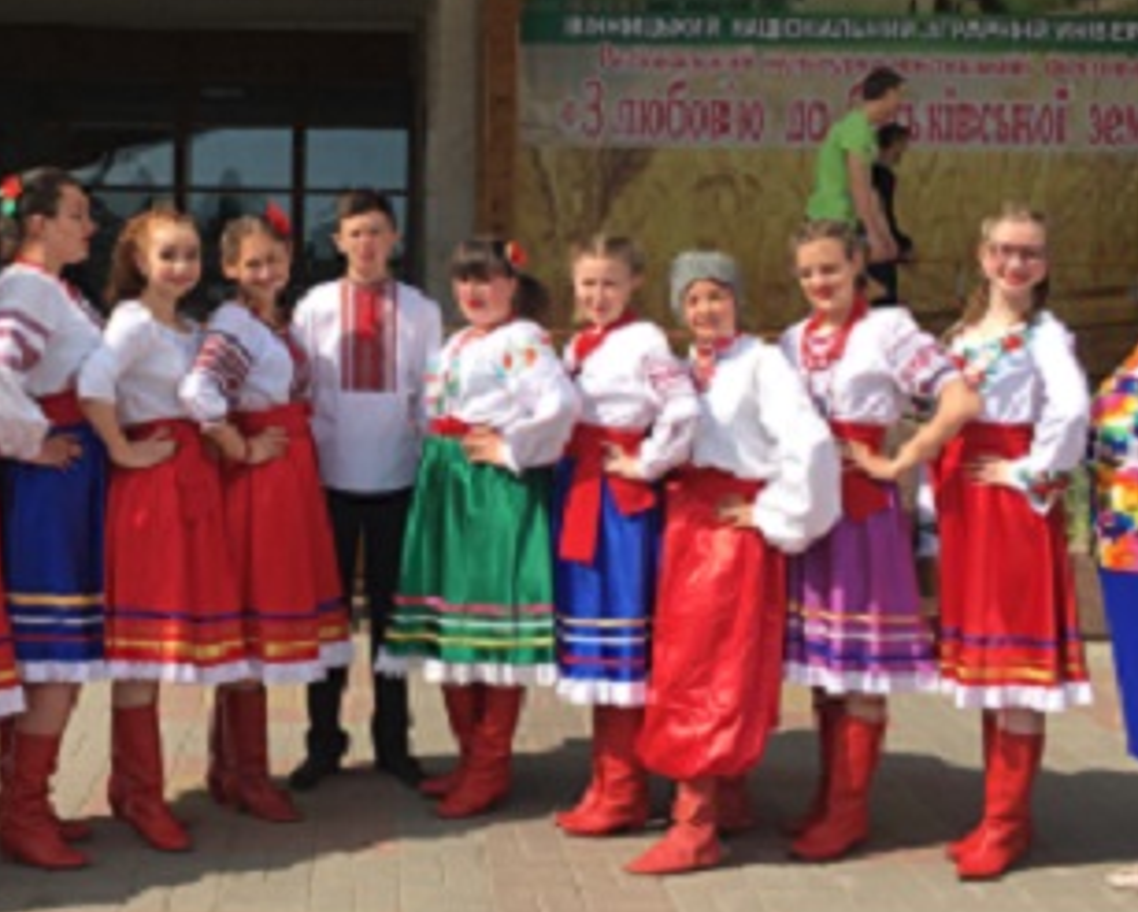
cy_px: 328
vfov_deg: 30.7
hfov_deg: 37.5
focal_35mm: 49
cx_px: 356
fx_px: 1651
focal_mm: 4.15
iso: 25
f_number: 2.2
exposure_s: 1/1350
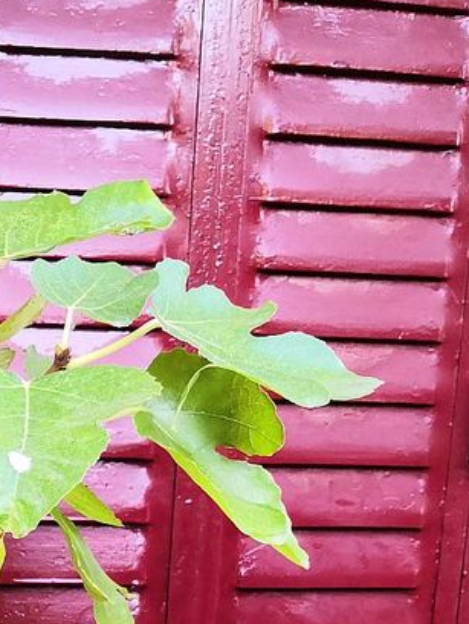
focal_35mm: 66
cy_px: 642
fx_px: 1192
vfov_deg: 27.5
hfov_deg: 20.8
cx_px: -96
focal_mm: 3.95
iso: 500
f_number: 1.8
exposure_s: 1/100
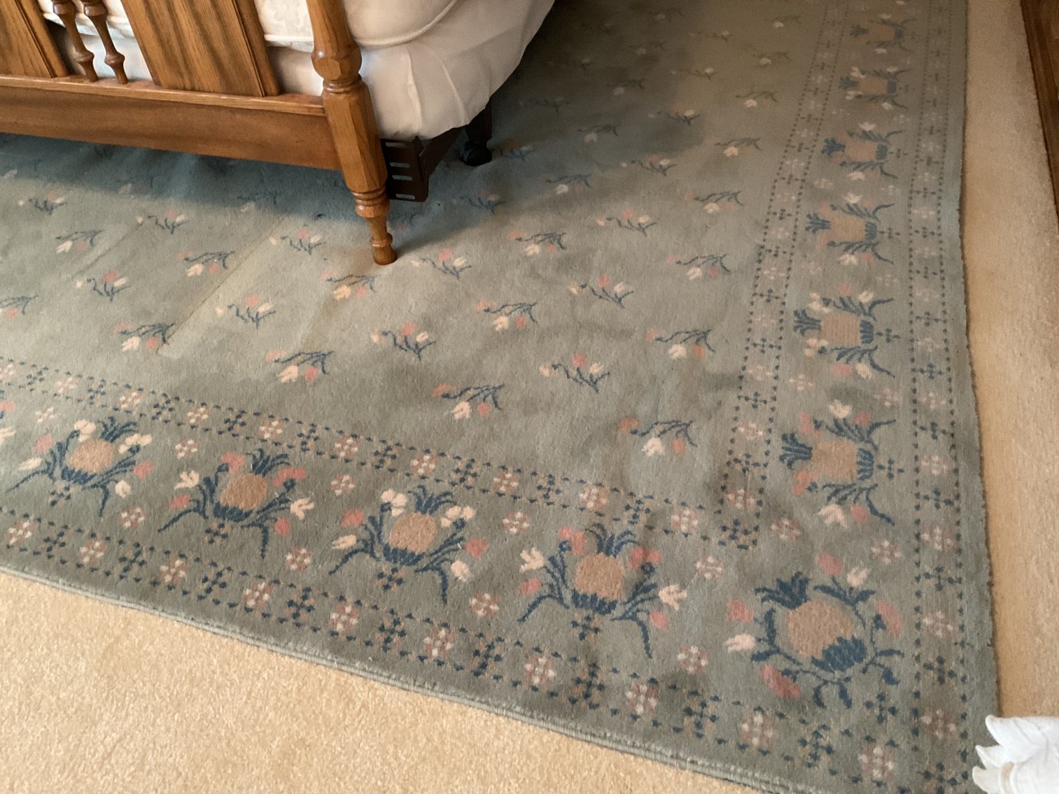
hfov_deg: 61.7
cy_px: 397
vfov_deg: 48.2
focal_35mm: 29
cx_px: 530
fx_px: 887
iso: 320
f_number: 1.8
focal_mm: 3
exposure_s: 1/30
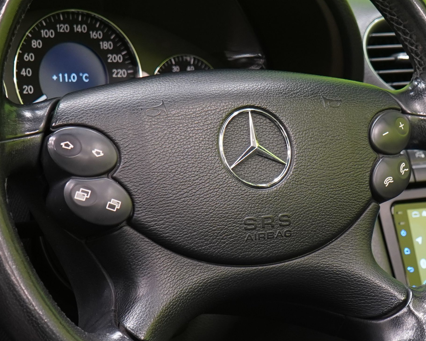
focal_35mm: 102
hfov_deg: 18.6
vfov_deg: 15.1
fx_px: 1286
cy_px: 136
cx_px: 346
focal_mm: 33
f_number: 5.6
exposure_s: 1/25
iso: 1000
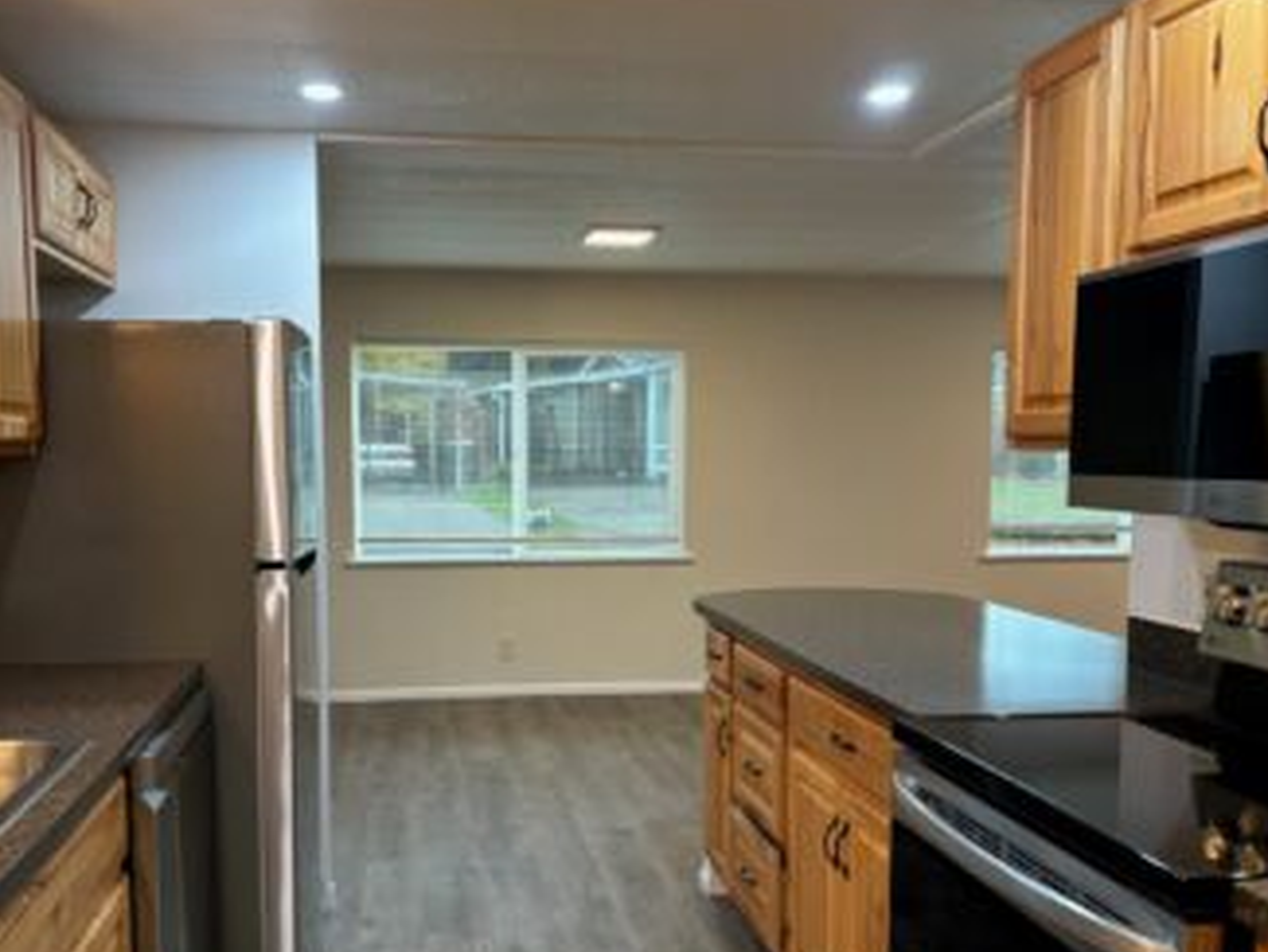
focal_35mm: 32
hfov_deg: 56.5
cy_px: 531
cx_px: 523
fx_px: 1173
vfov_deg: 44.1
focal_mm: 5.96
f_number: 1.6
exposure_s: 1/60
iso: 160
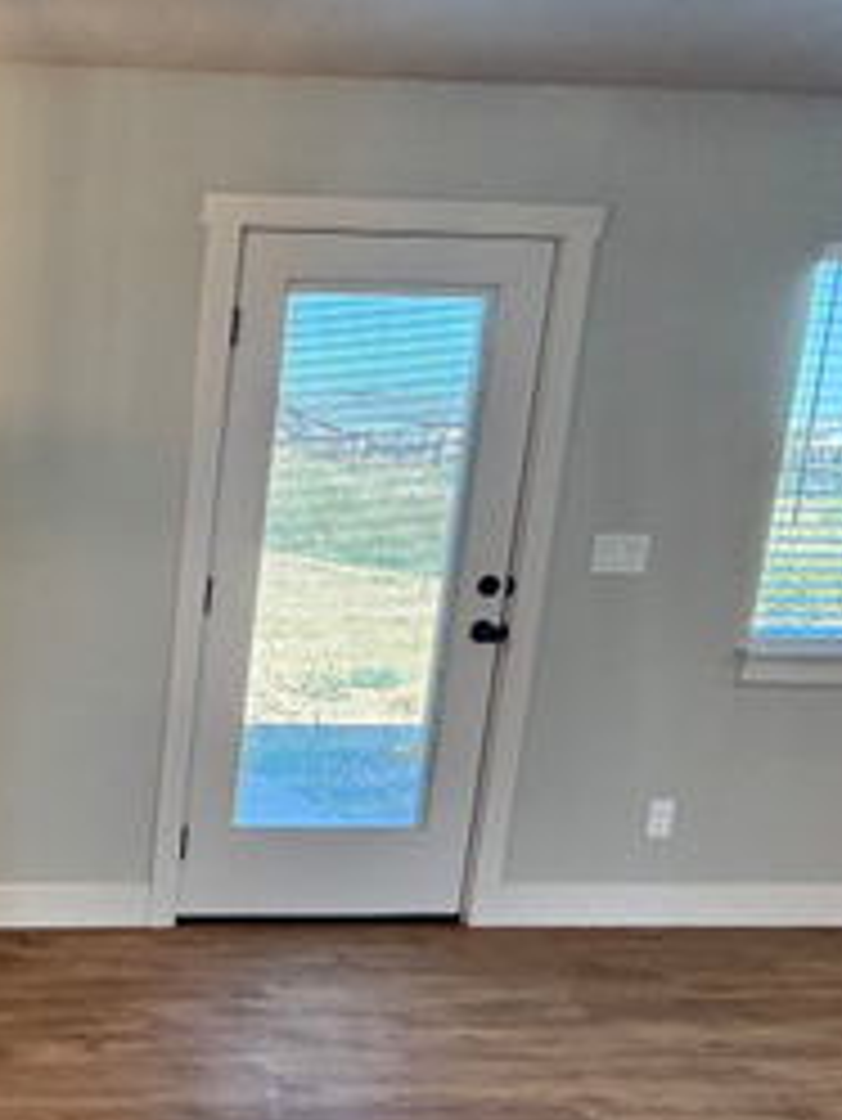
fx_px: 1167
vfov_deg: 51.3
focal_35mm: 36
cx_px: -311
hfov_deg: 29.7
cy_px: 607
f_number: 2.2
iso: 64
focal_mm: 2.22
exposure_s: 1/120
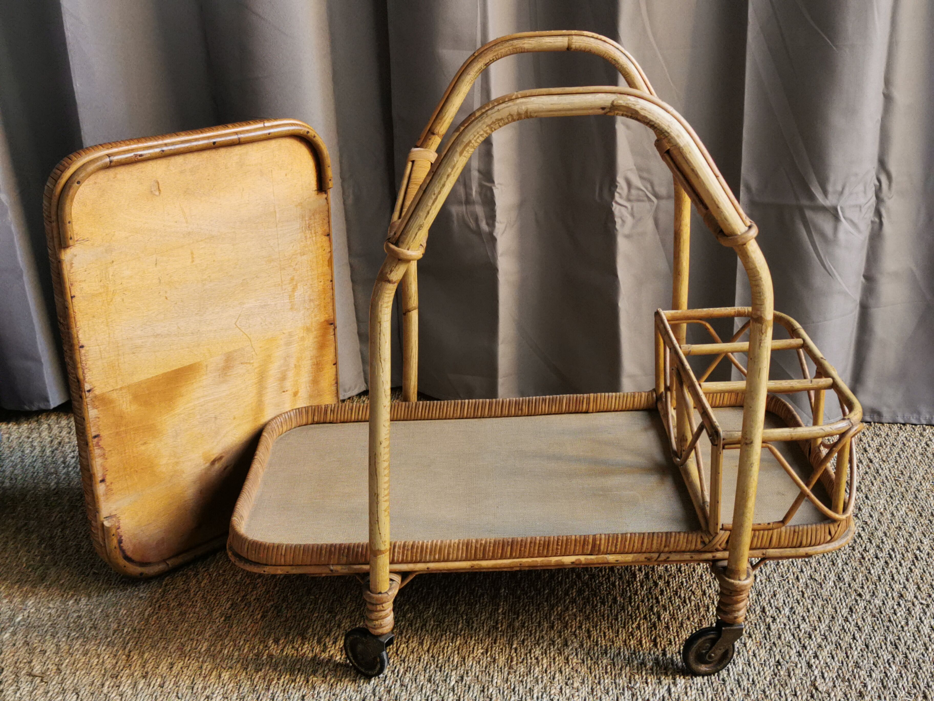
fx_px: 1133
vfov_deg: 34.3
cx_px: 467
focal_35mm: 42
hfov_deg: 44.8
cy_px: 350
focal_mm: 5.58
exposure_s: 1/100
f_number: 1.8
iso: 100
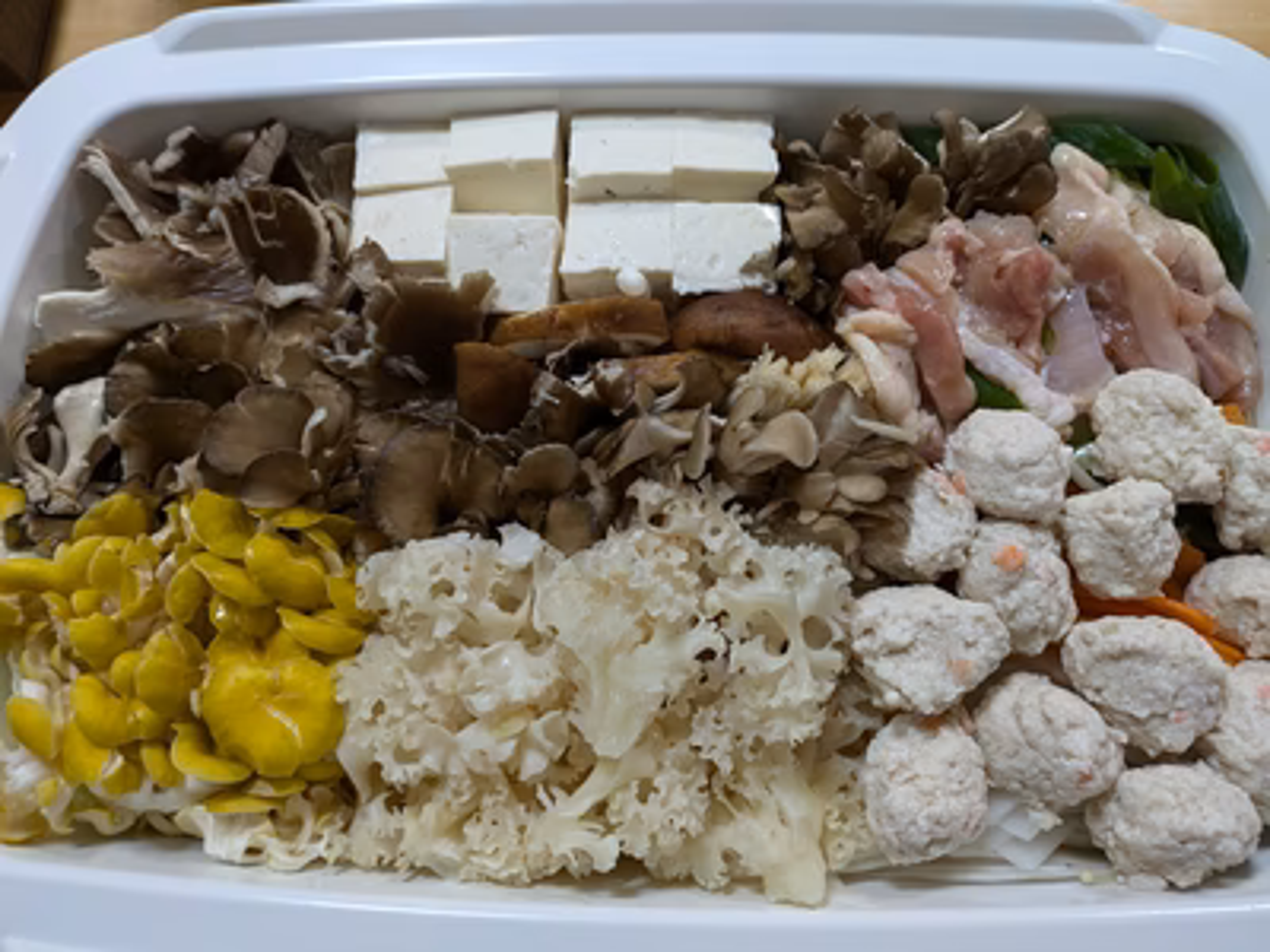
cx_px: 635
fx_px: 917
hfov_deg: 69.4
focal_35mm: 25
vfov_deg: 54.9
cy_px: 476
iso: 76
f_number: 1.89
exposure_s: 1/30
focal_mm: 5.43
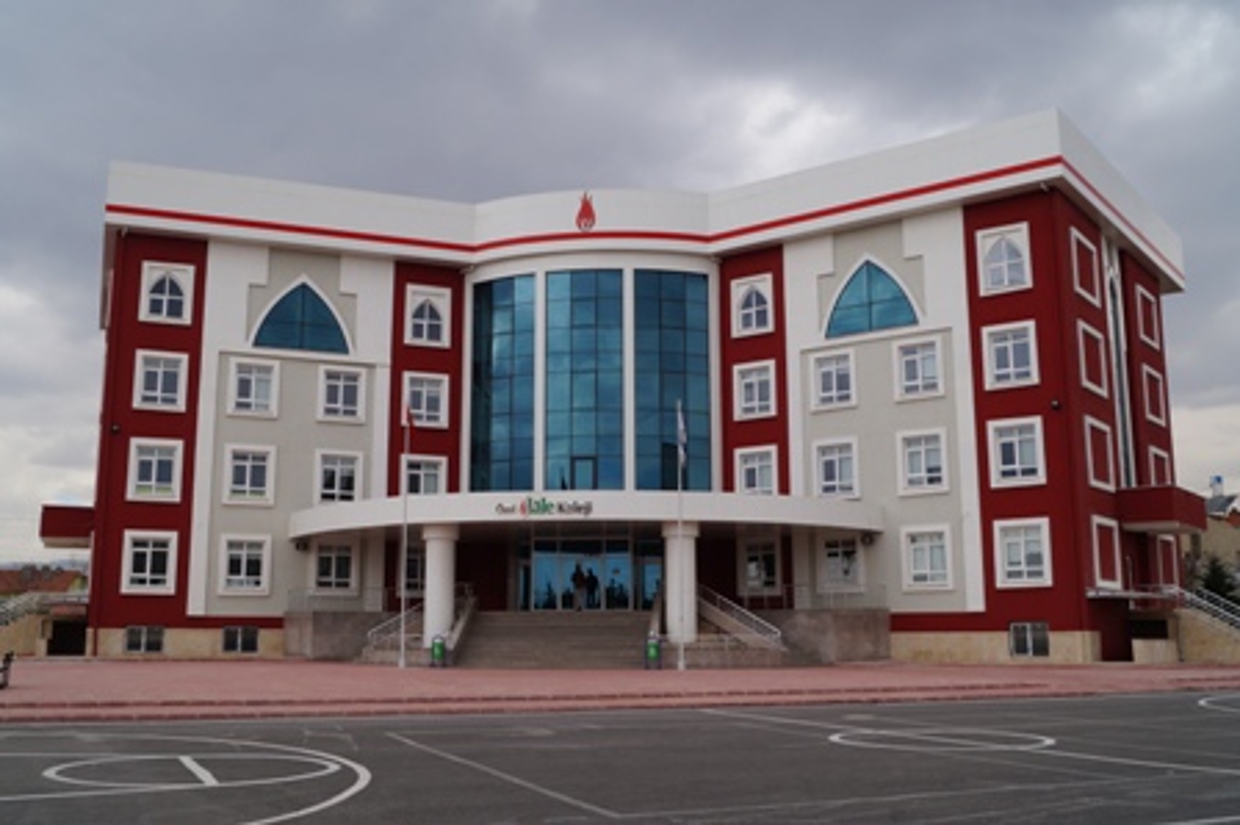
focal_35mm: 36
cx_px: 620
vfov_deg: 36.8
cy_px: 412
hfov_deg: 53.2
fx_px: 1239
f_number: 13
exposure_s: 1/100
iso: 100
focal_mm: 24
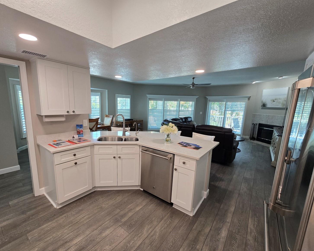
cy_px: 129
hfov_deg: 100.4
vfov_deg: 88.0
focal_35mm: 14
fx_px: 130
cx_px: 142
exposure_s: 1/60
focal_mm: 2.2
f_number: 2.2
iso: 80
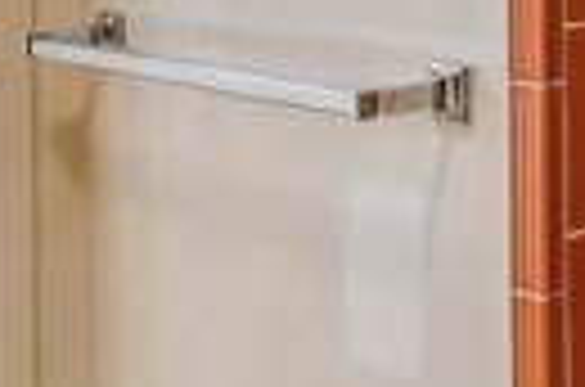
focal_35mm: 79
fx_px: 1281
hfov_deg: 19.9
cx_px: 1008
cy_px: -104
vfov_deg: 16.3
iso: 400
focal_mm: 16
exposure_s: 1/4
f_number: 8
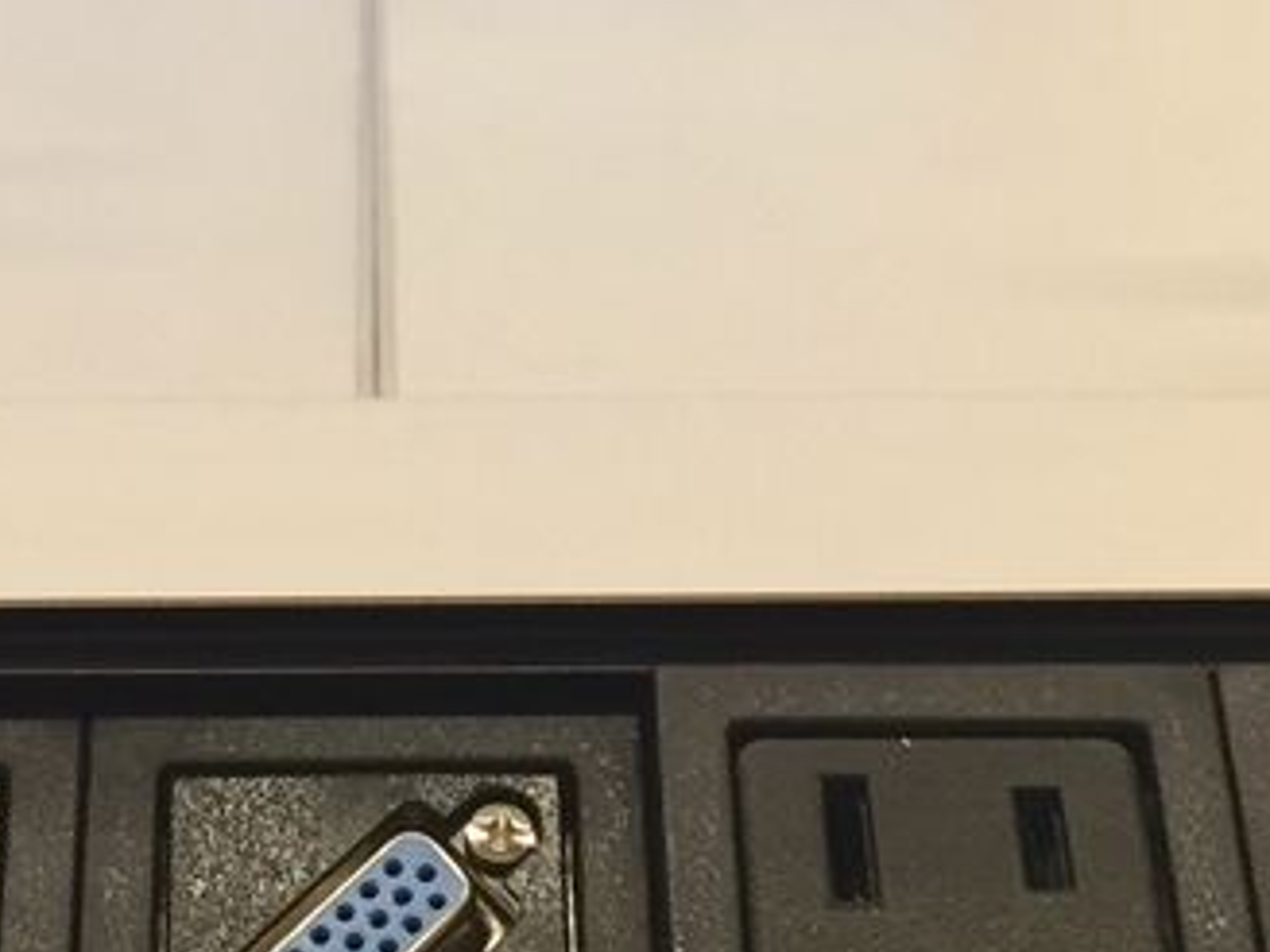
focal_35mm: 113
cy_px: -186
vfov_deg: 12.8
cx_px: 383
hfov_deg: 17.4
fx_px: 4146
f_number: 2.2
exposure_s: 1/40
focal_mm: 4.15
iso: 32
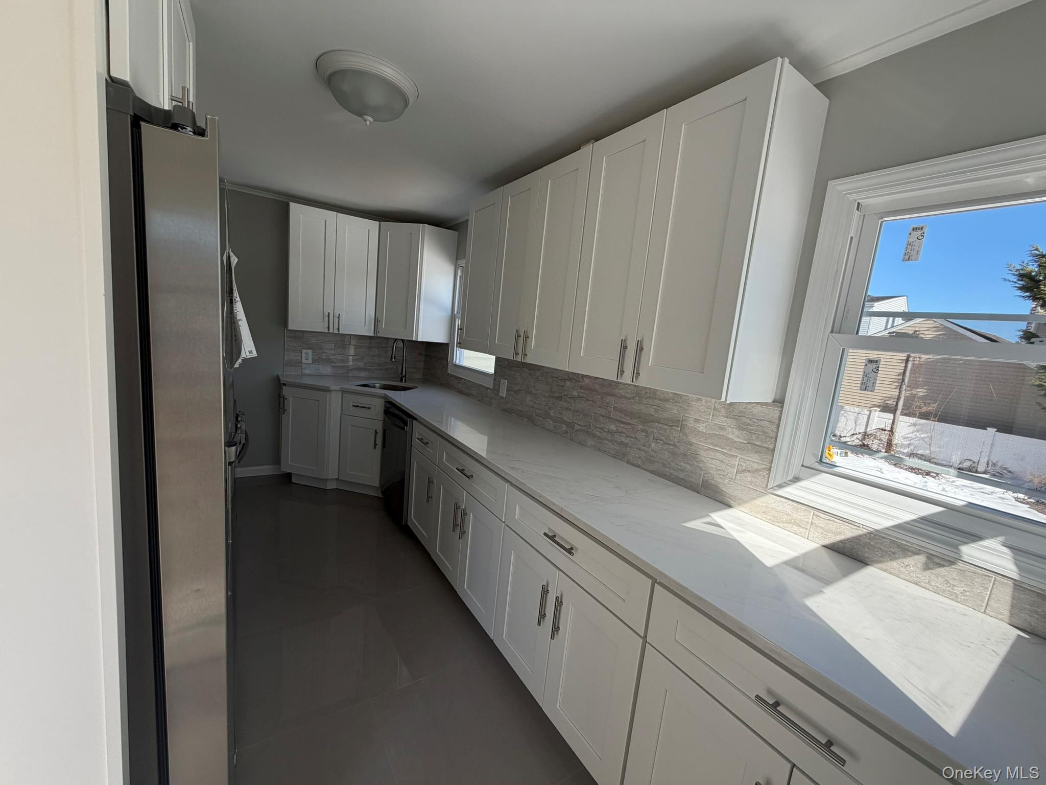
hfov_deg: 102.1
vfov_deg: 85.7
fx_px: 423
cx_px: 523
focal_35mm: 14
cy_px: 392
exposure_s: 1/502
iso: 64
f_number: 2.2
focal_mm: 2.22
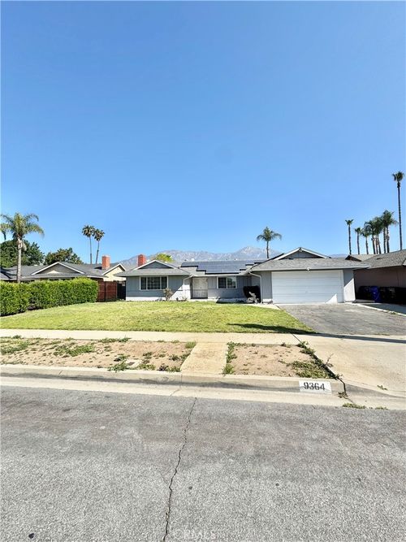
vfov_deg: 102.1
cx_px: 203
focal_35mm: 14
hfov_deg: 85.7
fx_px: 219
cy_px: 271
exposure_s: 1/2083
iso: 50
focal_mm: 2.22
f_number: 2.2
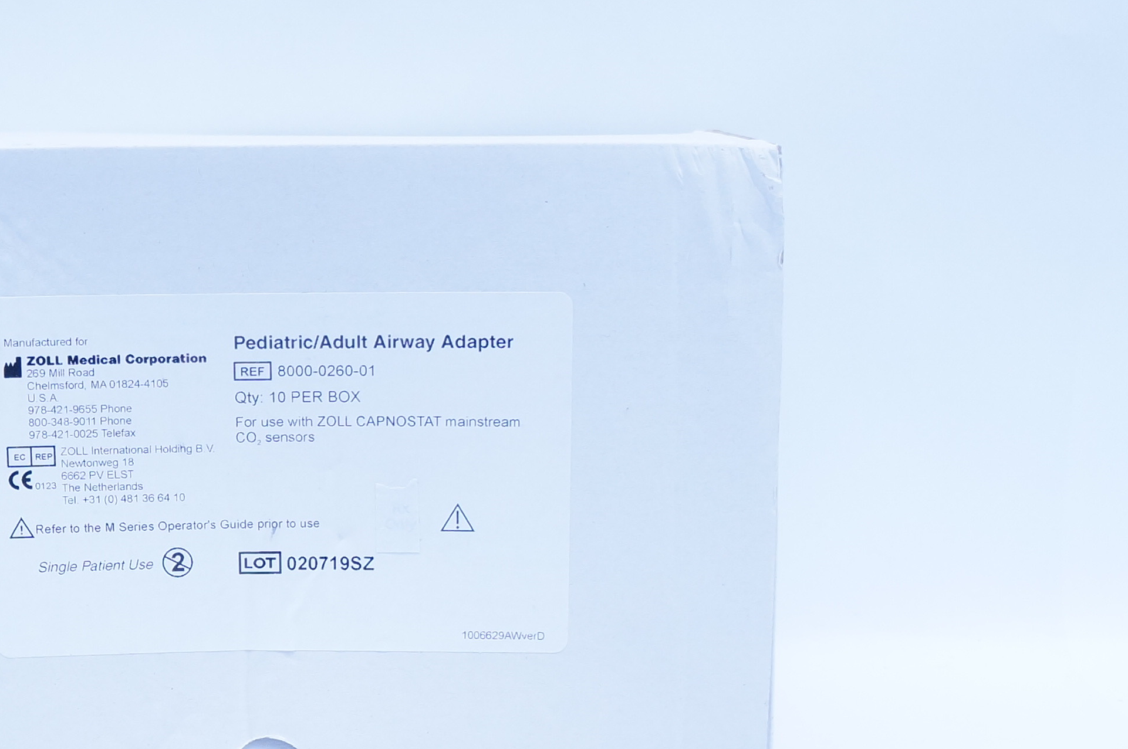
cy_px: 452
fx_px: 2160
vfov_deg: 19.7
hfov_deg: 28.8
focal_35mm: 69
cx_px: 280
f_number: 4.5
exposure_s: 1/250
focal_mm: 18
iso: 800
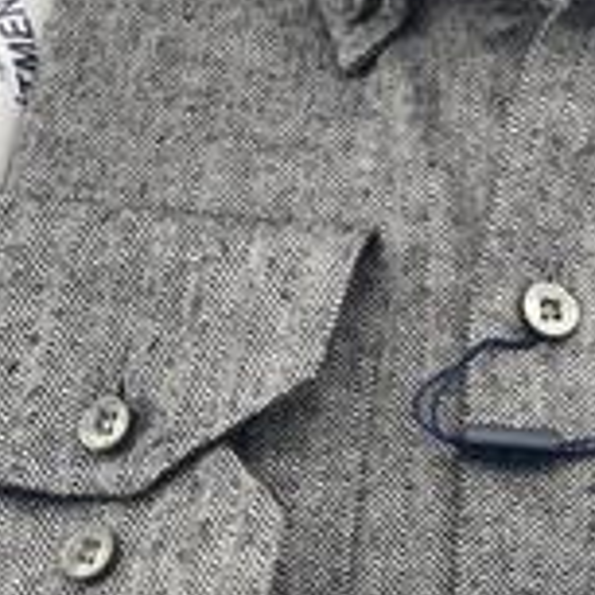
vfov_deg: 14.0
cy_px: 177
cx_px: 529
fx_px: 2411
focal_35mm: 124
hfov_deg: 13.9
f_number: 2
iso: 50
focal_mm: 6
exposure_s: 1/100
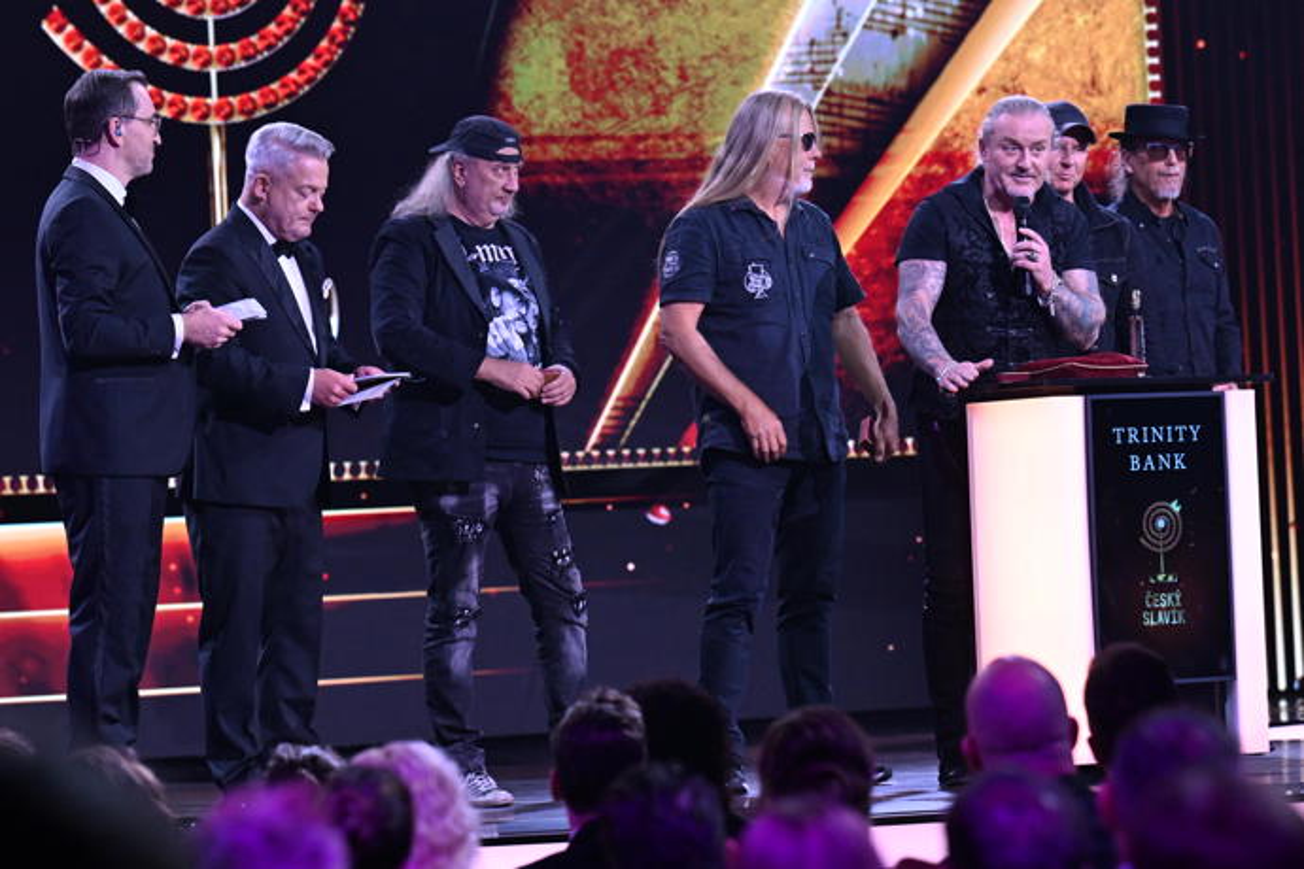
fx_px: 7606
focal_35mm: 210
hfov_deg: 9.8
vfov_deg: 6.5
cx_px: 652
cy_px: 434
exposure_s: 1/160
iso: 3200
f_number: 3.5
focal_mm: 140
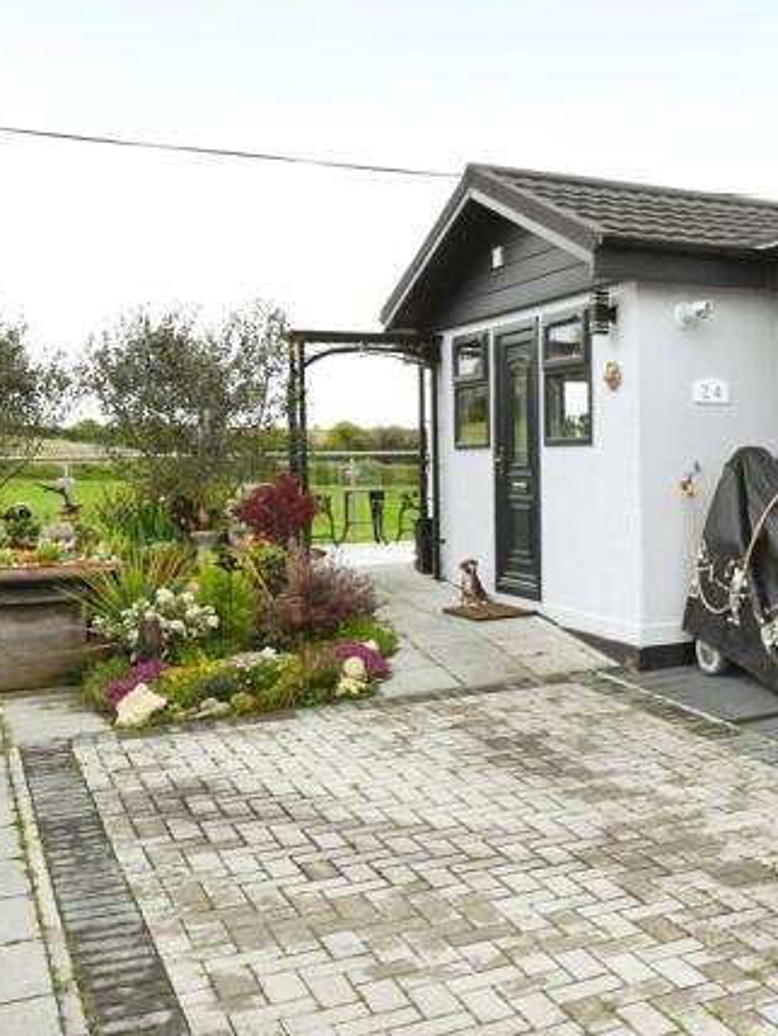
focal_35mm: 39
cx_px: 855
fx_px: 1168
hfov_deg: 32.4
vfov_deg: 47.8
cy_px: 529
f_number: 8
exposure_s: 1/1000
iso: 1000
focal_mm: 17
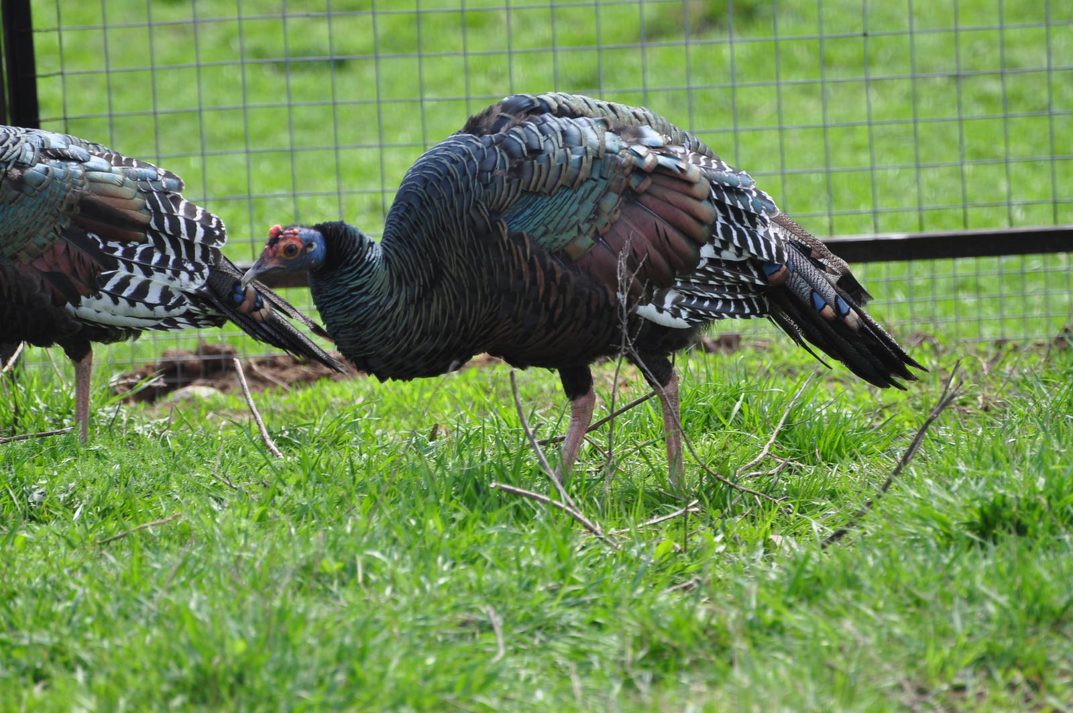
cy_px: 356
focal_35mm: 450
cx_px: 536
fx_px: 13397
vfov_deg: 3.0
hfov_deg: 4.6
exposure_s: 1/250
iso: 200
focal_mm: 300
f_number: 5.6
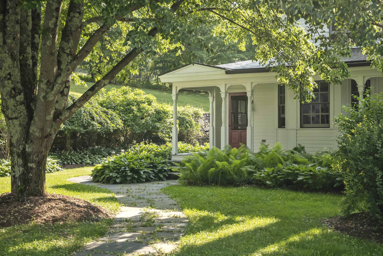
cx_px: 192
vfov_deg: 28.1
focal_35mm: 48
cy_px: 128
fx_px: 511
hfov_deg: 41.1
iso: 640
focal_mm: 32.5
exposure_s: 1/800
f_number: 4
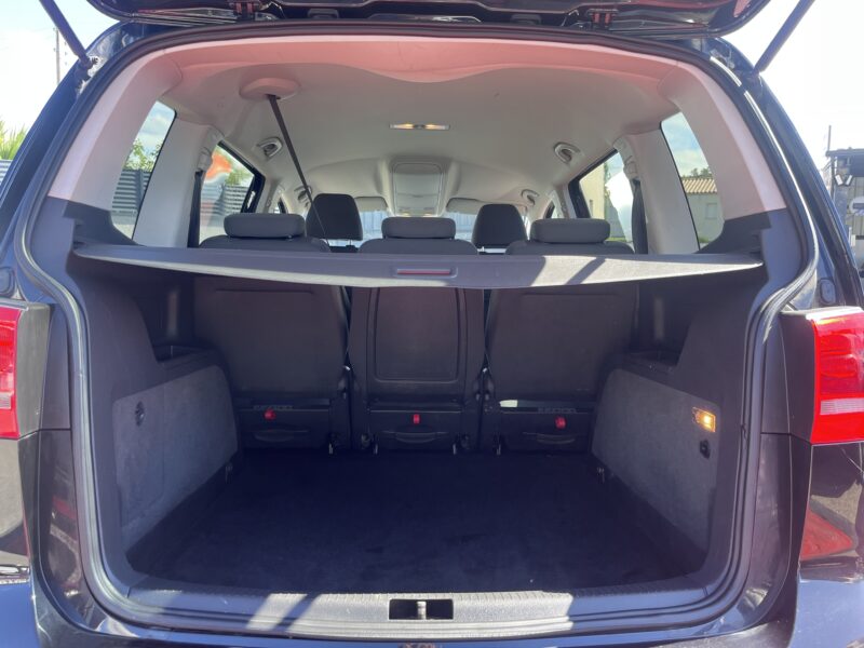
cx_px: 432
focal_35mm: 26
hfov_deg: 67.3
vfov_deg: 53.1
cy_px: 324
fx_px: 649
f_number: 1.6
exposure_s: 1/164
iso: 50
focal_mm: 5.1
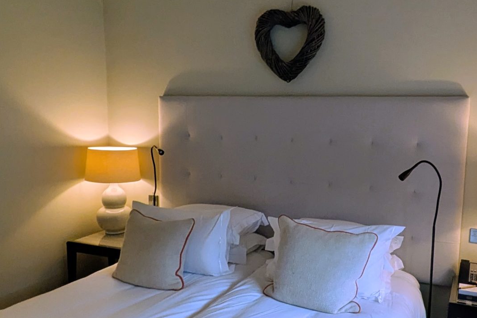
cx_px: 293
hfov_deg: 53.9
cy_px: 177
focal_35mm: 35
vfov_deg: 37.8
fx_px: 464
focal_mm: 1.83
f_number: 2.2
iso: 88
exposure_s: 1/50
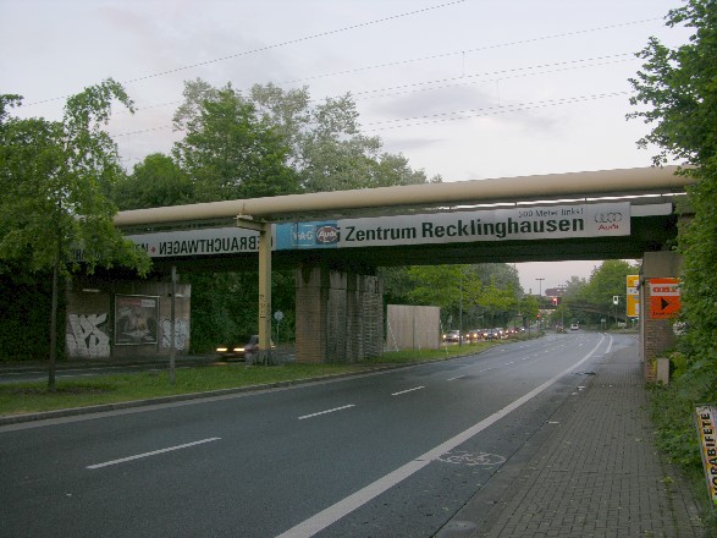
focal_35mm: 35
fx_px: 725
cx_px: 358
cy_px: 269
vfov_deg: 40.7
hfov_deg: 52.6
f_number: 3.5
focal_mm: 8.9
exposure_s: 1/23.1
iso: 50
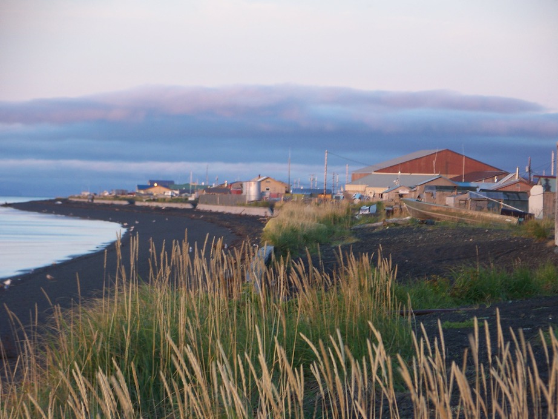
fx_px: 2965
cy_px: 210
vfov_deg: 8.1
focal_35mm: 184
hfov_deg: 10.8
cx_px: 279
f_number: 3.6
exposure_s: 1/50
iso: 64
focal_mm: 29.3
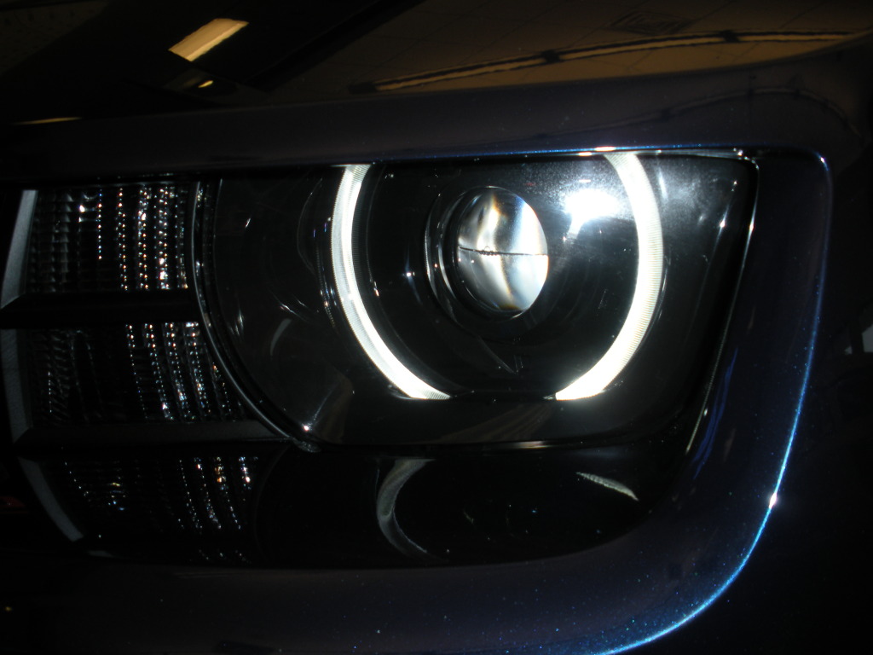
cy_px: 328
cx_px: 436
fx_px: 908
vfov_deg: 39.7
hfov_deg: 51.4
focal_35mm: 36
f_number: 3.5
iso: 64
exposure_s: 1/60
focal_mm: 6.3
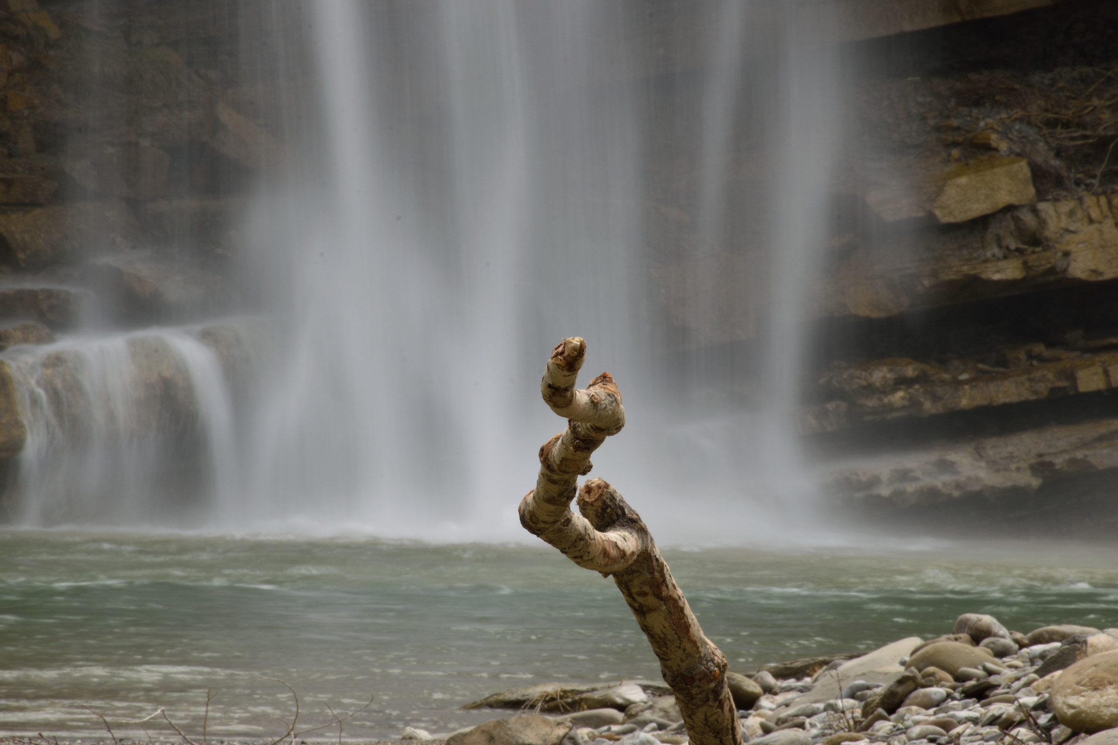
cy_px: 372
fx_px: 6521
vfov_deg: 6.5
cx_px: 559
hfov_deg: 9.8
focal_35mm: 210
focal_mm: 140
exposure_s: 1/8
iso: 100
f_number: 32
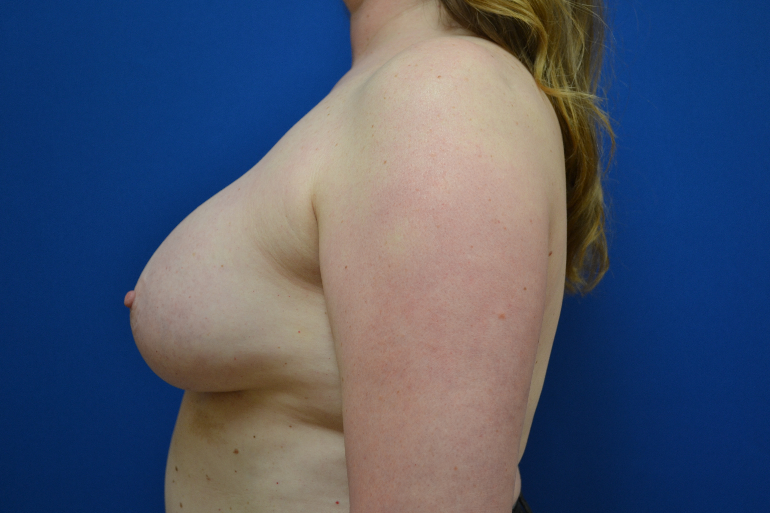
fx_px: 1155
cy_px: 256
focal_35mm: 54
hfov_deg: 36.9
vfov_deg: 25.1
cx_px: 385
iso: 400
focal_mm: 36
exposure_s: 1/30
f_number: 5
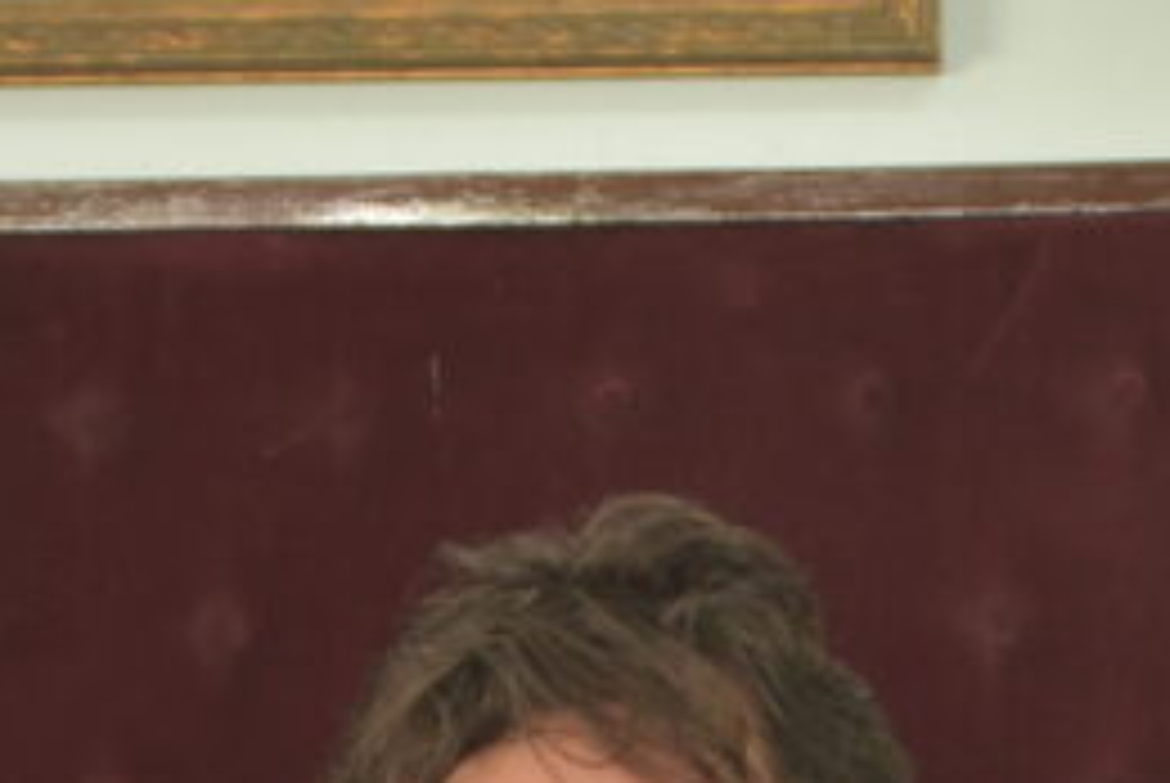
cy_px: 1413
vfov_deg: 7.7
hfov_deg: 11.9
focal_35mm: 173
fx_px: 5629
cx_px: 585
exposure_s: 1/125
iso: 800
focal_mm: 45
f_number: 3.8
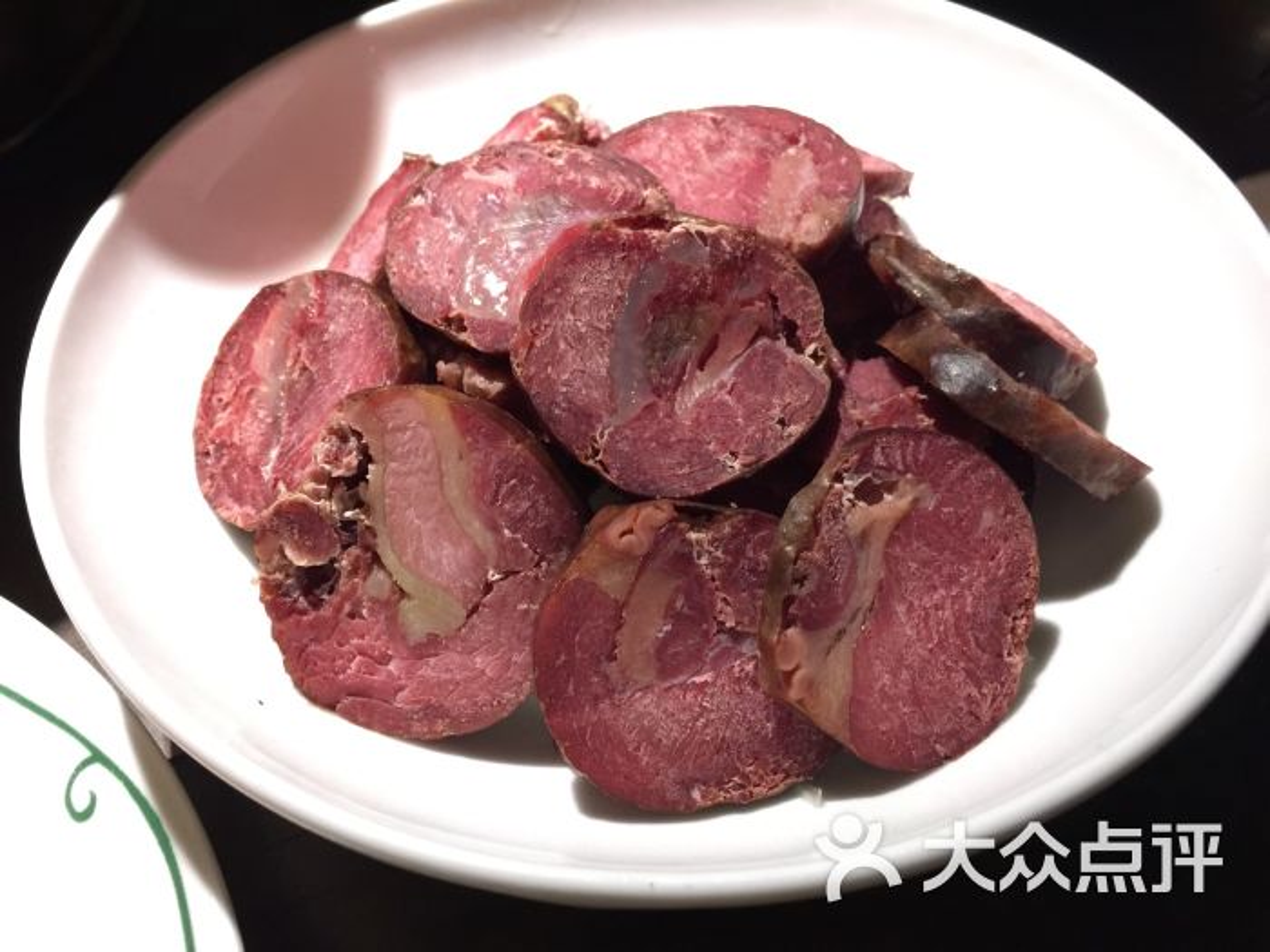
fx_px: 1064
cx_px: 635
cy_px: 476
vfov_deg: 48.2
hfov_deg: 61.7
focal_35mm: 29
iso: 160
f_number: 2.2
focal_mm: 4.15
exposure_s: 1/8
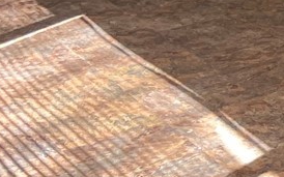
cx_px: 717
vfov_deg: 7.9
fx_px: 1246
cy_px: -143
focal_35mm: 161
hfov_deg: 10.8
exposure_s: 1/122
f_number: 1.6
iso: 80
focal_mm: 5.1
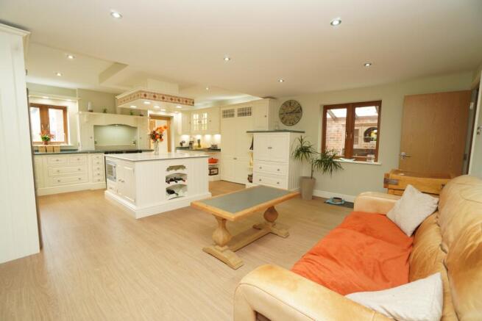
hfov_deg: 100.4
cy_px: 160
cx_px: 241
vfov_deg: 77.4
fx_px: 201
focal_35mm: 15
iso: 800
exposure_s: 1/20
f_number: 7.1
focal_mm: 10
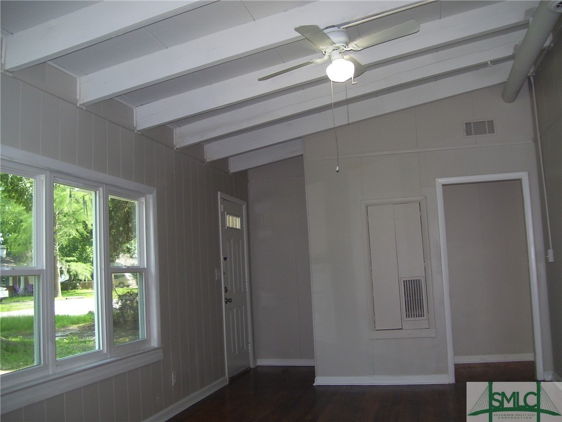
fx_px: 584
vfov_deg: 39.7
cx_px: 281
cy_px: 211
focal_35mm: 36
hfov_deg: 51.4
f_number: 2.7
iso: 80
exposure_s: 1/60
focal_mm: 6
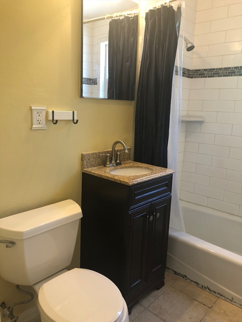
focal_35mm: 28
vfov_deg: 63.4
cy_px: 161
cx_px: 121
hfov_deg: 49.7
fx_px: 261
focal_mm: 3.99
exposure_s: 1/20
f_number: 1.8
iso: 32
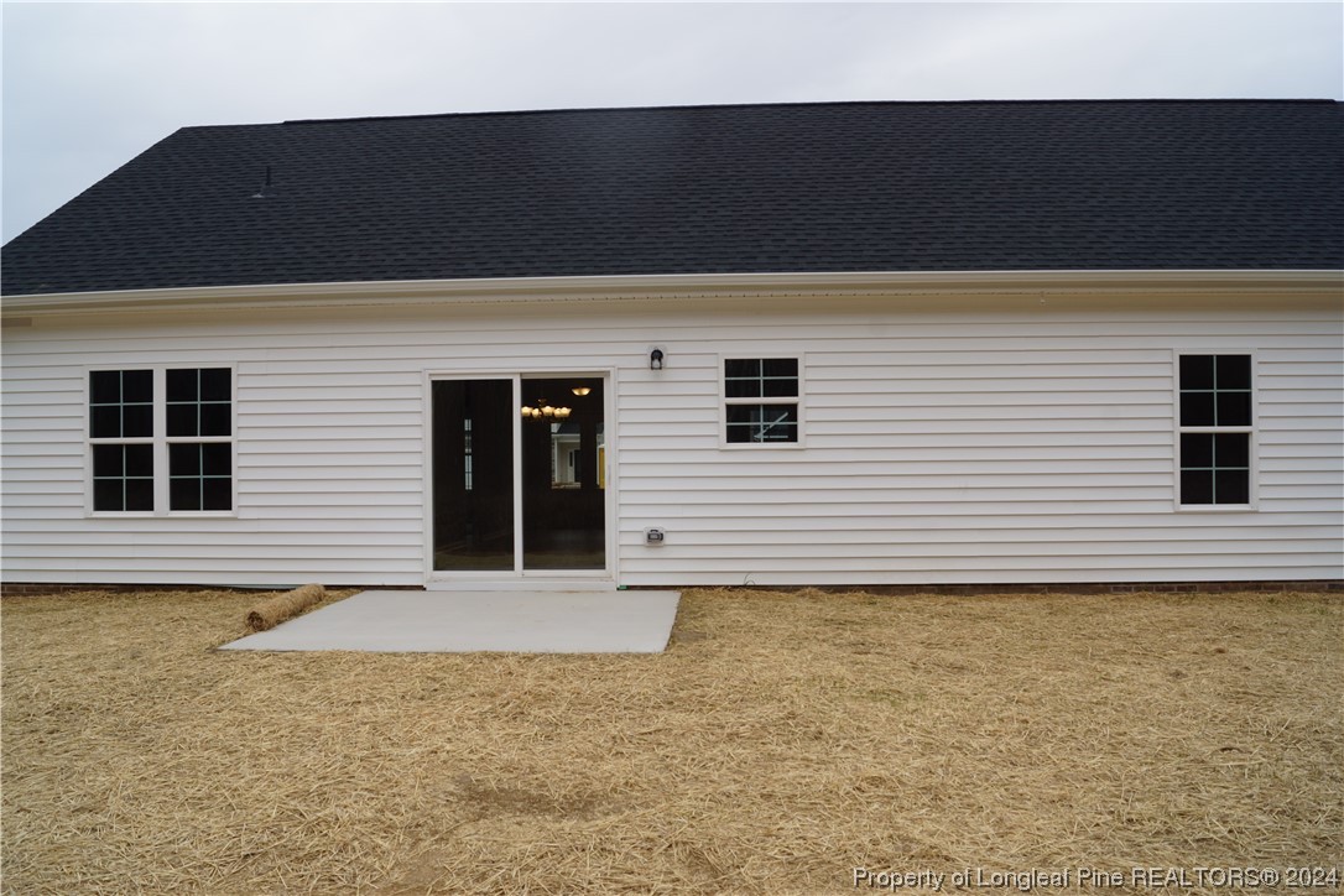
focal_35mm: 27
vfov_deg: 47.9
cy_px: 448
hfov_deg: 67.4
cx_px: 672
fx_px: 1008
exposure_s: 1/100
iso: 100
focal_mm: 18
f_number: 11
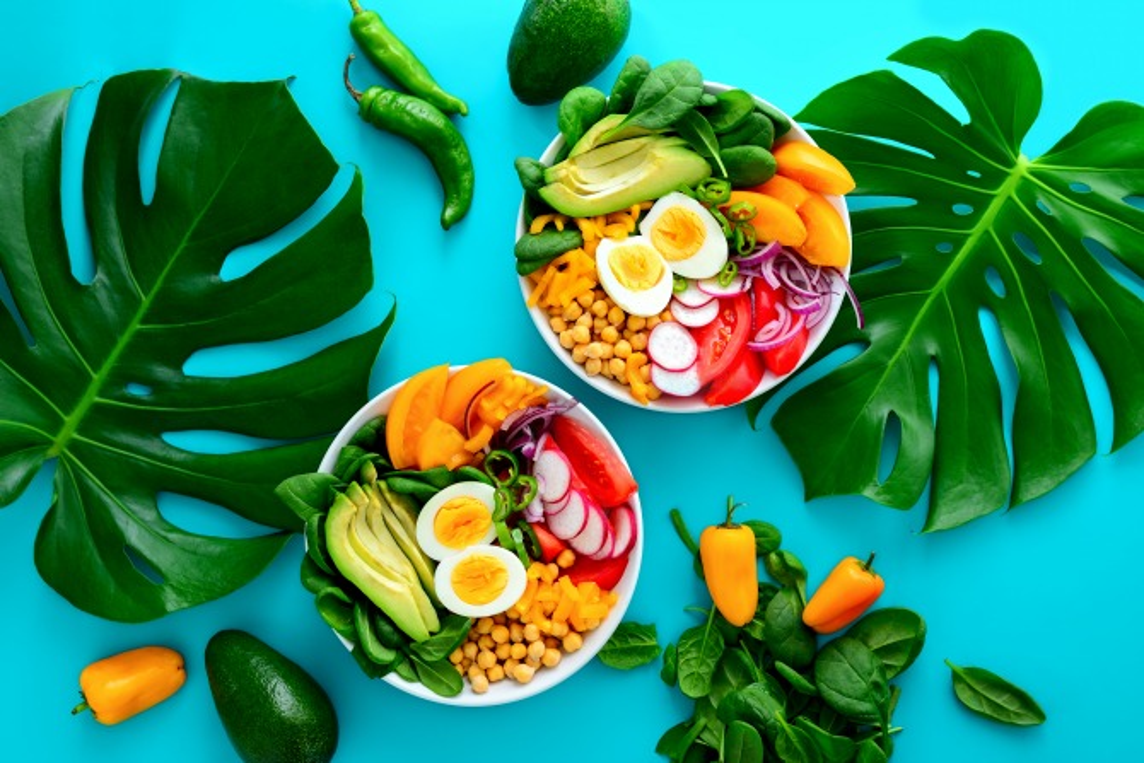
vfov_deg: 27.0
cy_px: 382
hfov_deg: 39.6
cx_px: 572
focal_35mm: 50
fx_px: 1589
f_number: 8
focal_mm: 50
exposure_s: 1/125
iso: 100
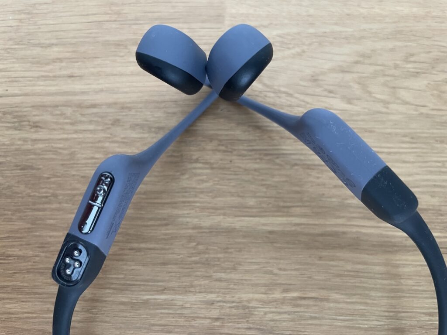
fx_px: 336
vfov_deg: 53.1
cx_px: 224
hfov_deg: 67.3
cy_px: 168
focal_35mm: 26
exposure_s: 1/60
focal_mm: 4.2
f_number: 1.6
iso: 200
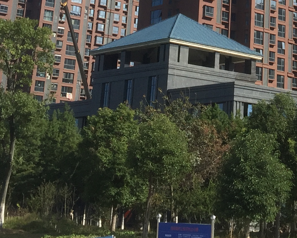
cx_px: 304
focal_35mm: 99
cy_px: -120
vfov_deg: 14.5
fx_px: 870
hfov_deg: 18.8
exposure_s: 1/1980
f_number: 2.2
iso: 32
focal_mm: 4.15
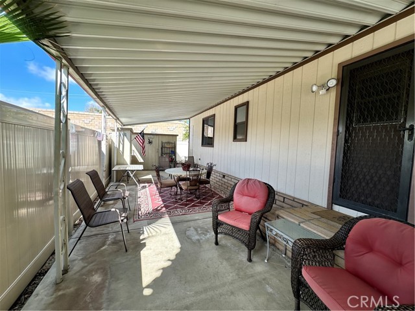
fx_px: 168
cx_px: 208
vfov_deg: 85.7
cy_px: 156
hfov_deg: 102.1
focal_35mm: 14
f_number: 2.2
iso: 40
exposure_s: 1/257
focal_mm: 2.22
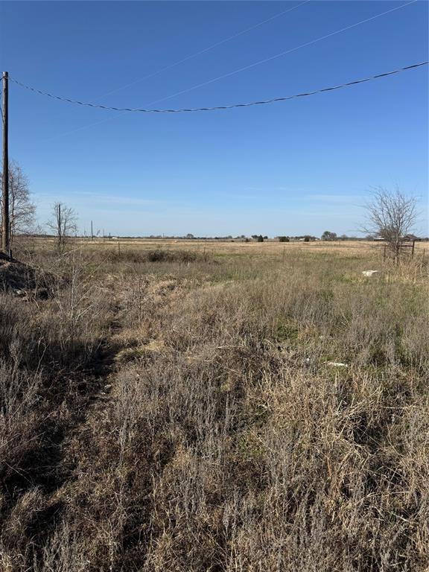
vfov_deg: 71.6
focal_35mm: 24
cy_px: 286
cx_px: 214
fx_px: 397
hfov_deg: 56.8
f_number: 1.78
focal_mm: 6.76
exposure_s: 1/4950
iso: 80
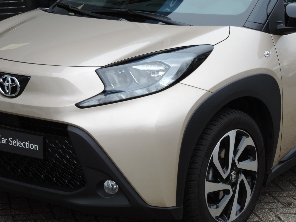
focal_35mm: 105
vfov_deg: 14.1
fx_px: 898
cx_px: 148
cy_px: 111
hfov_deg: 18.7
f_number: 4.2
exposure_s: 1/100
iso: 90
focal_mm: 18.7
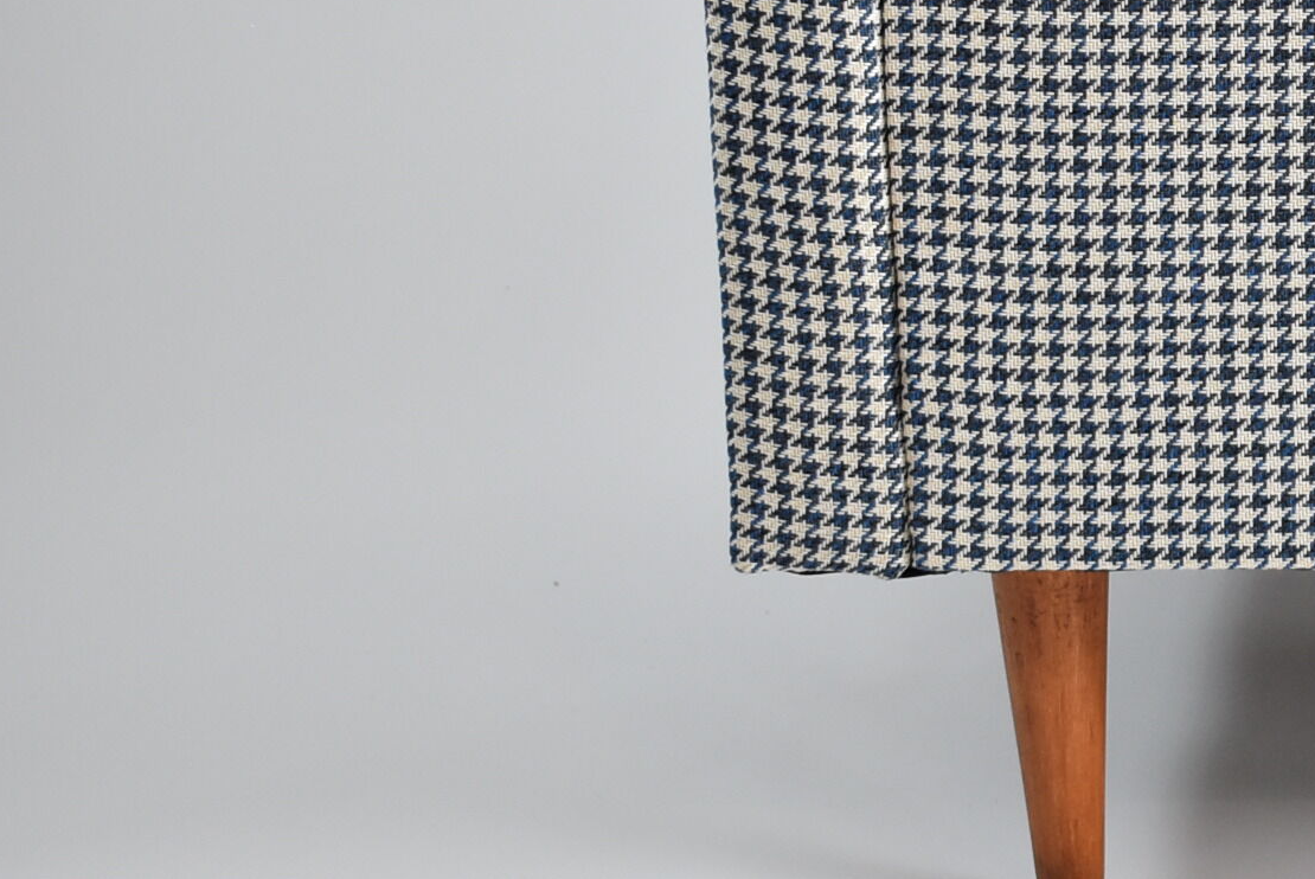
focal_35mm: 125
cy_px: -94
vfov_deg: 10.8
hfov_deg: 15.6
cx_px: 1651
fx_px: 4582
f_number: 4.2
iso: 800
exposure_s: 1/125
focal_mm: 31
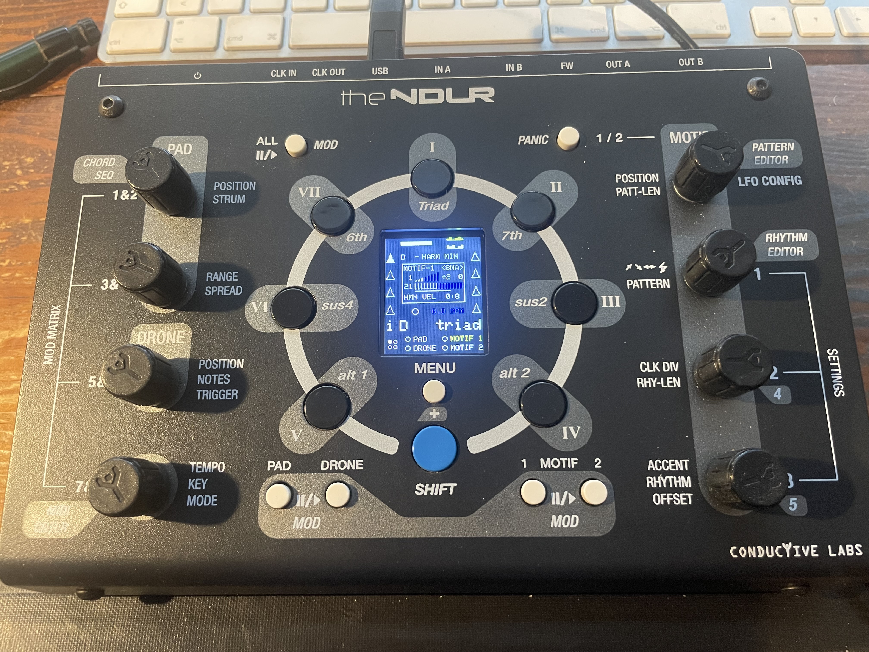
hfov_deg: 67.3
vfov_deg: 53.1
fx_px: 653
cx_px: 434
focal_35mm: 26
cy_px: 326
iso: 500
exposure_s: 1/53
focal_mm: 4.2
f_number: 1.6
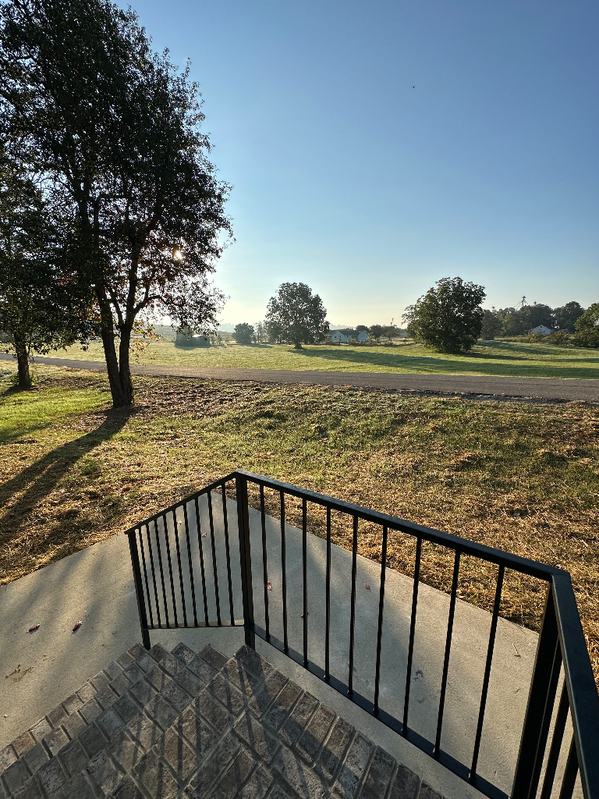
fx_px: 323
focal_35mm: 14
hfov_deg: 85.7
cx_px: 300
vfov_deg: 102.1
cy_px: 400
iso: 50
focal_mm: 2.22
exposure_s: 1/2564
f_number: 2.2
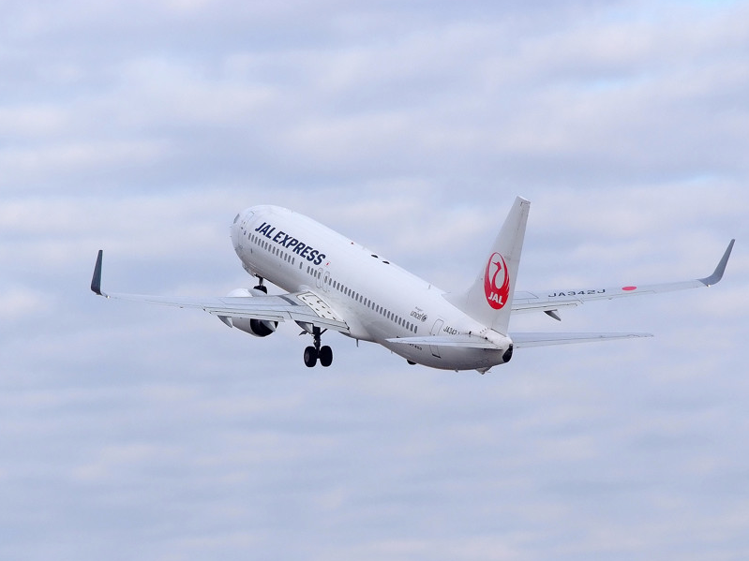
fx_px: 9606
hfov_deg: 4.5
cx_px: 368
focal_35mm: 444
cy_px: 295
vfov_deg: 3.3
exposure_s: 1/3500
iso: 800
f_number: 7.1
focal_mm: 240
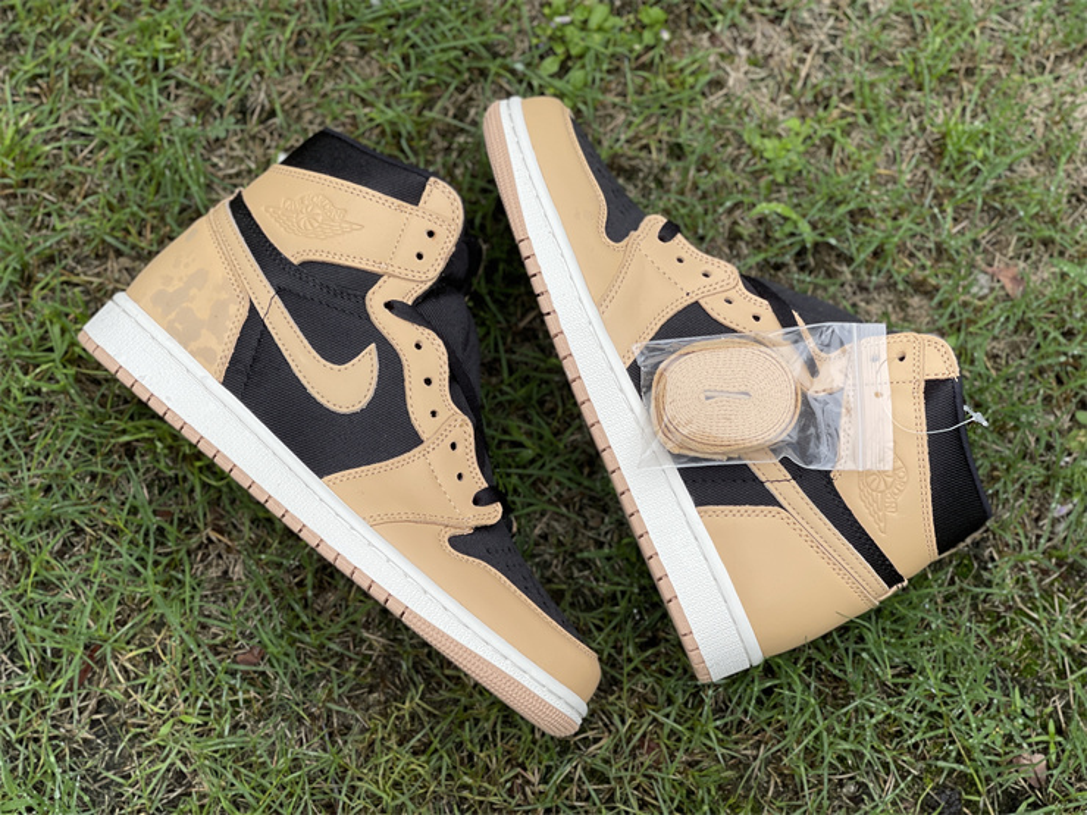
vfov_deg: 22.9
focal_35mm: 64
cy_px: 408
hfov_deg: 30.3
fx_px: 2010
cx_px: 544
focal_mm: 7.5
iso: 32
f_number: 2.2
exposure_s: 1/494
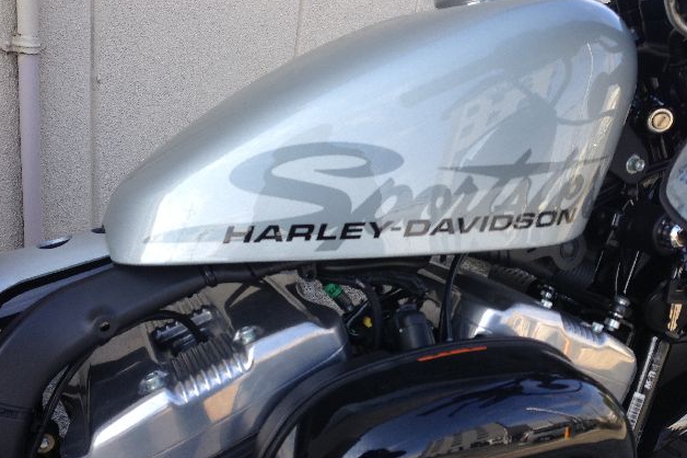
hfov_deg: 54.5
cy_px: 222
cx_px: 347
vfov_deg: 37.8
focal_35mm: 35
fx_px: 668
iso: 50
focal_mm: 4.13
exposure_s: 1/321
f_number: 2.4
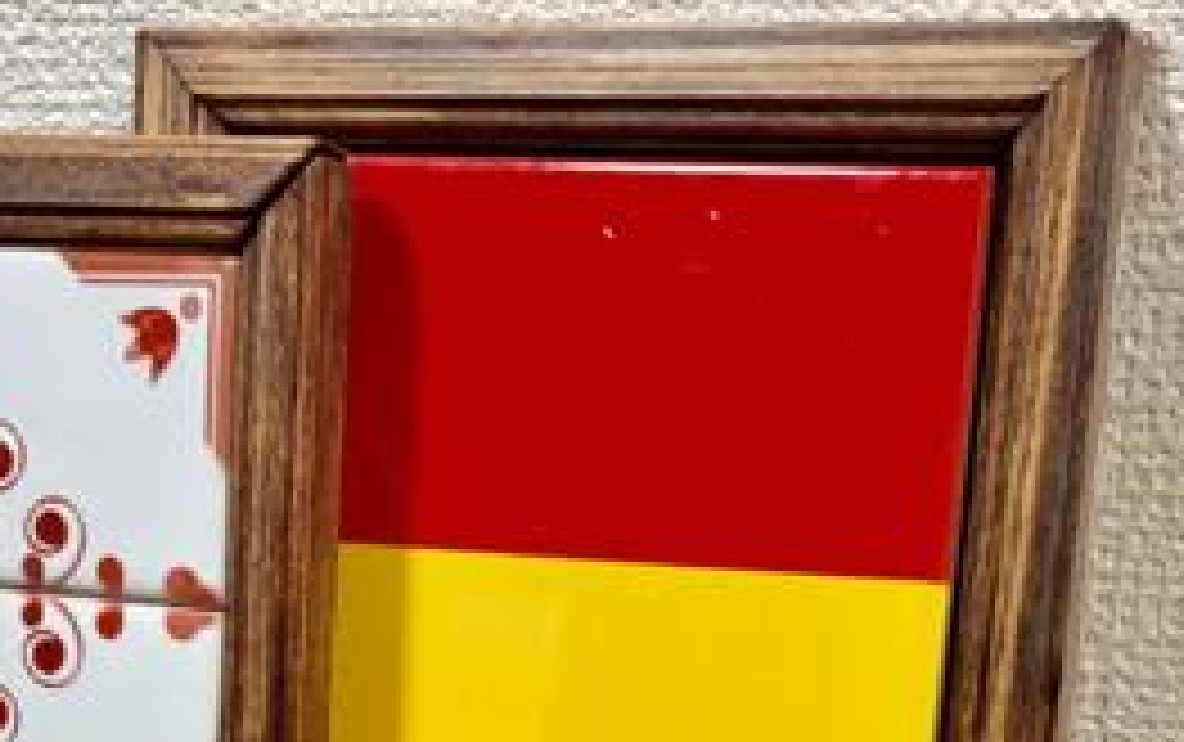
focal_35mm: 67
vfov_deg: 18.2
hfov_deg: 30.6
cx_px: 603
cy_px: 958
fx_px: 2164
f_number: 1.6
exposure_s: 1/50
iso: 200
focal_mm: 5.96
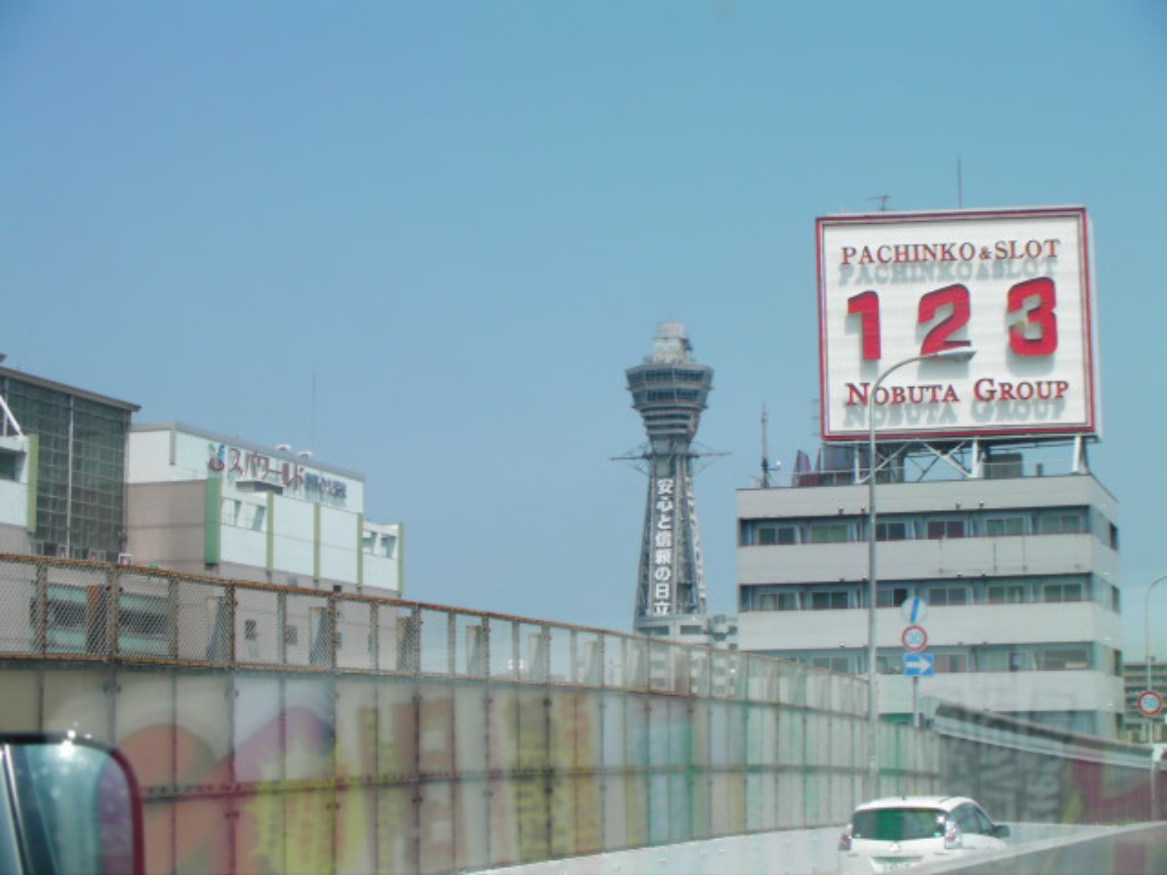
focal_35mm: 69
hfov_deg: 28.2
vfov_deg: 21.3
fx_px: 2326
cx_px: 584
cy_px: 438
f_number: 4.7
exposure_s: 1/299
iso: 50
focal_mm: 11.6
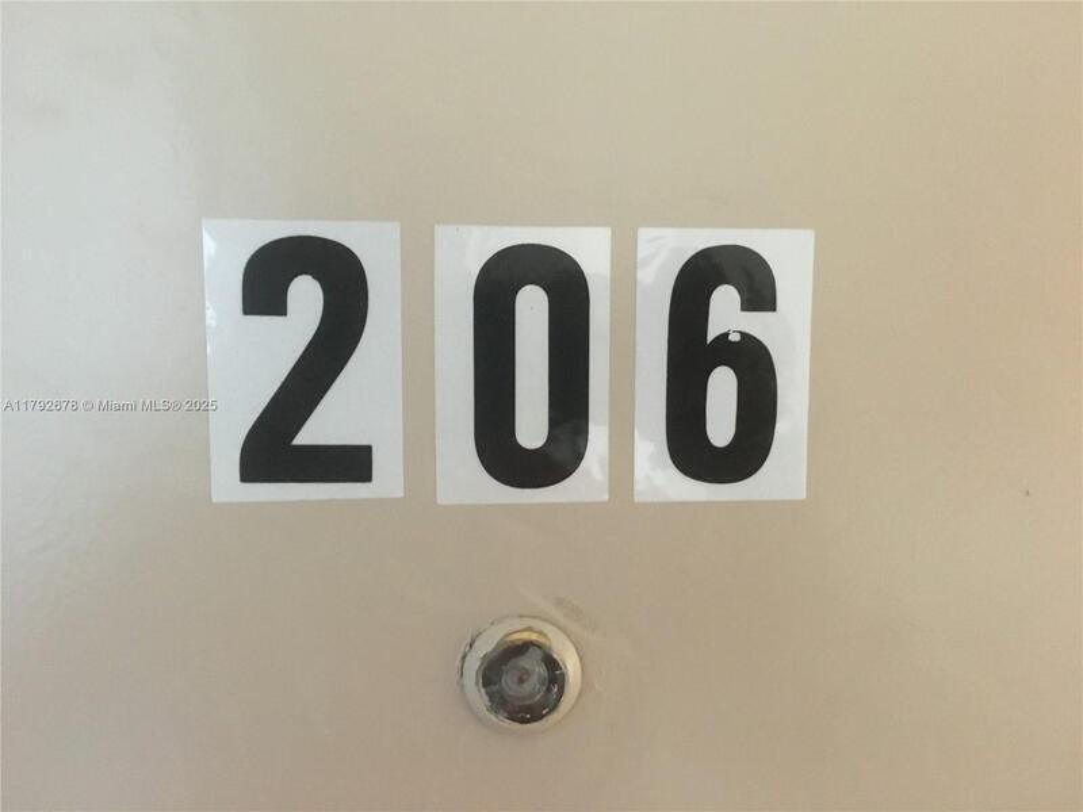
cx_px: 542
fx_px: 907
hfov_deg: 61.7
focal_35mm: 29
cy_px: 406
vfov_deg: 48.2
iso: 320
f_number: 2.2
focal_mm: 4.15
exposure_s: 1/15
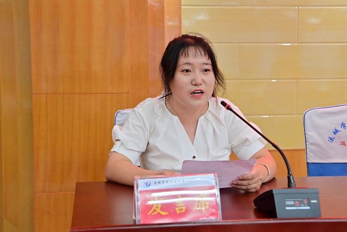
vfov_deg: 26.0
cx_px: 174
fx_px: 501
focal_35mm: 52
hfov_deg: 38.2
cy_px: 116
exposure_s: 1/100
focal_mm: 52
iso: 1000
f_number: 6.3
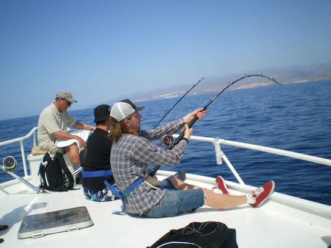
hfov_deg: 51.4
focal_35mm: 36
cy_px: 124
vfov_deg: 39.6
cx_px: 166
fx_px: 344
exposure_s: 1/640
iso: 50
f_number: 4.6
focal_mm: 6.3
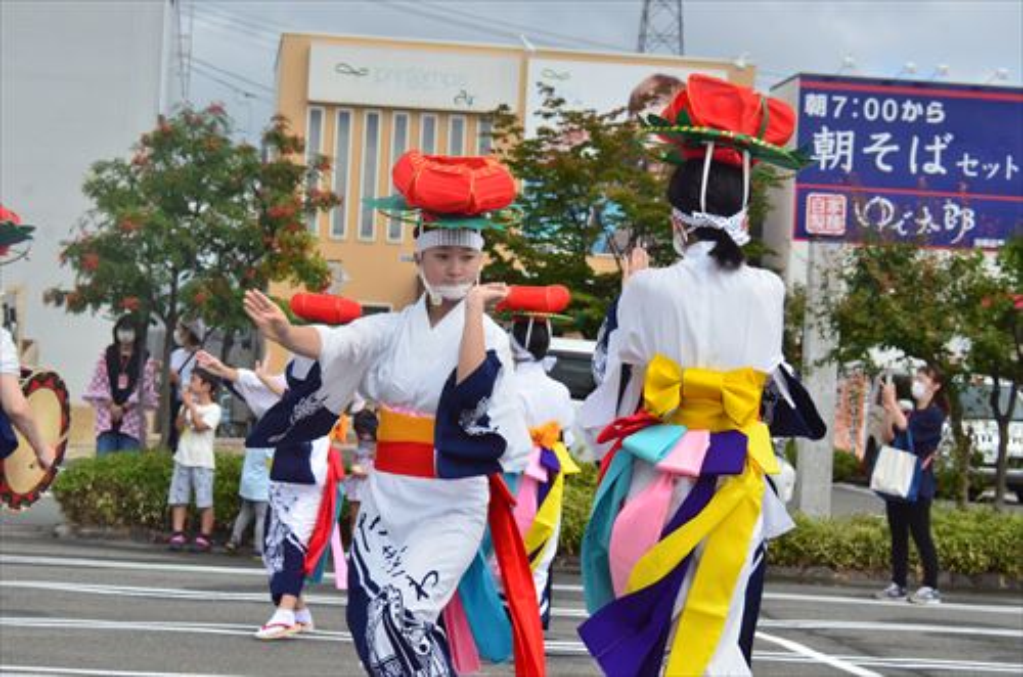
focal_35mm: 90
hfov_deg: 22.7
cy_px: 338
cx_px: 512
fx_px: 2552
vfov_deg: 15.1
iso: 2500
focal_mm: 60
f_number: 9
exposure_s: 1/5000
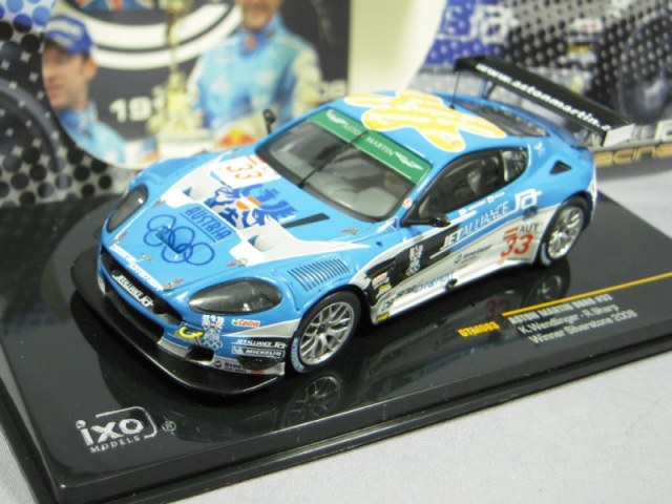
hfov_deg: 38.2
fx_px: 971
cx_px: 336
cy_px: 252
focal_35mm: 50
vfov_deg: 29.1
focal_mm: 8.9
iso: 640
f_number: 3.5
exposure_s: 1/200
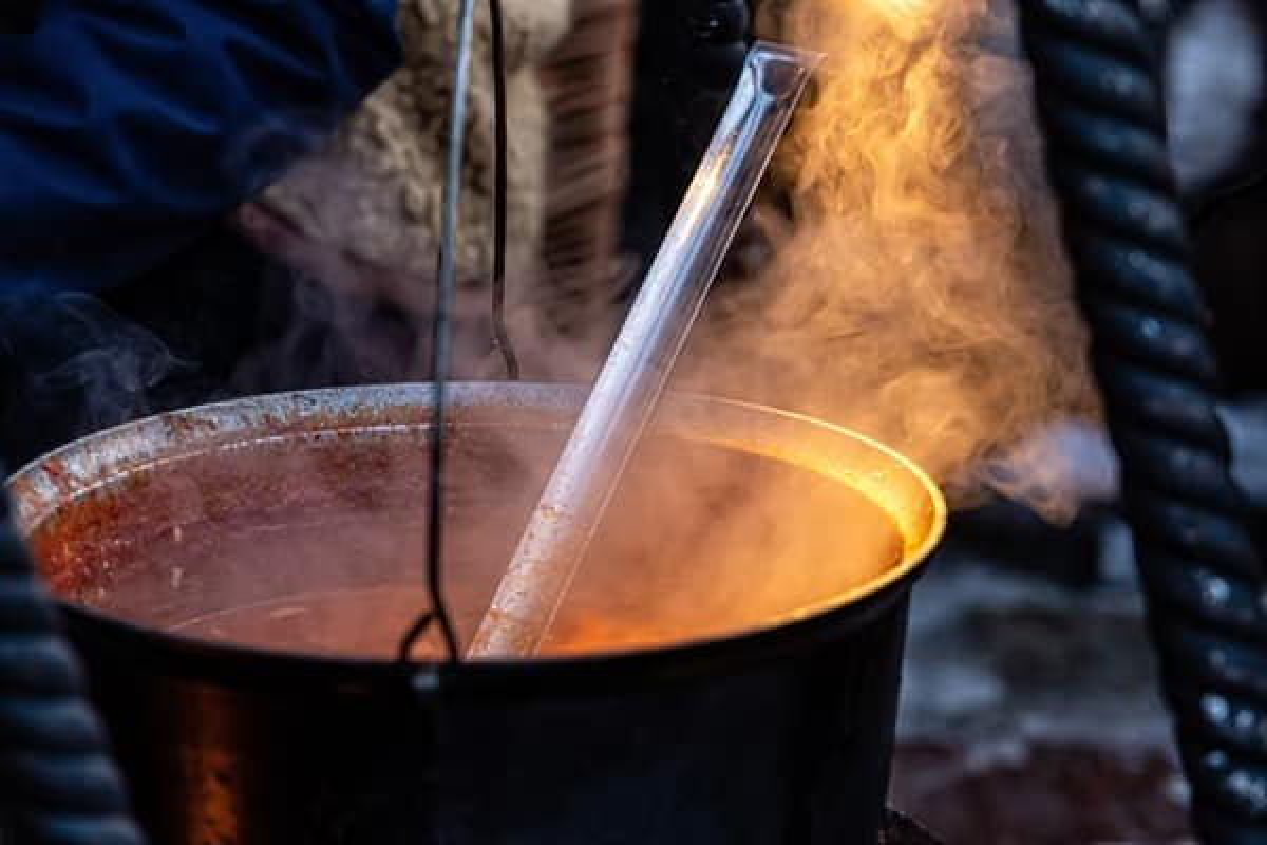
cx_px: 634
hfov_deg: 8.9
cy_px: 422
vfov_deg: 5.9
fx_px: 8182
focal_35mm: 232
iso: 400
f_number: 4
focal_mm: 155
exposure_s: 1/320
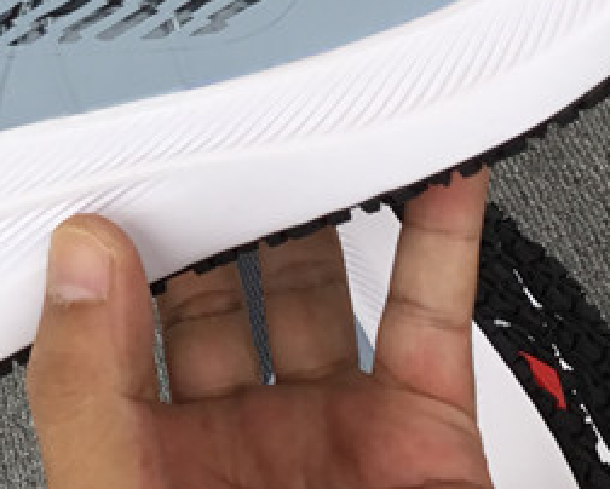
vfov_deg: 13.8
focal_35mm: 108
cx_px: 80
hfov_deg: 17.5
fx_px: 1951
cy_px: -134
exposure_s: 1/100
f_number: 2.4
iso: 25
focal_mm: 3.3
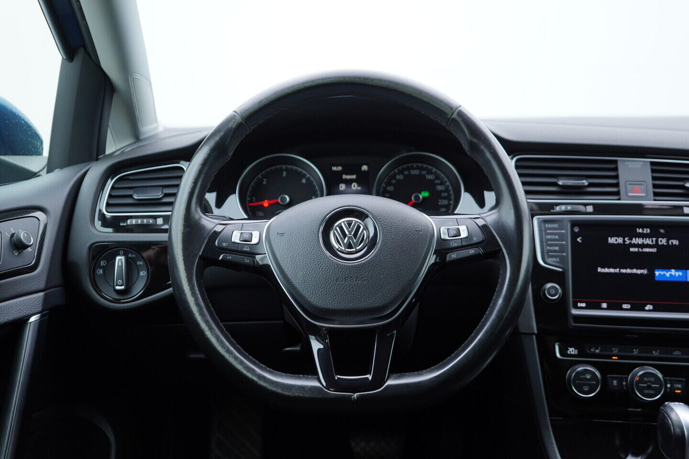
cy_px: 230
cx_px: 344
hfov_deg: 53.1
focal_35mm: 36
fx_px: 689
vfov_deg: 36.9
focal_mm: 24
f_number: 2.8
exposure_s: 1/40
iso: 125
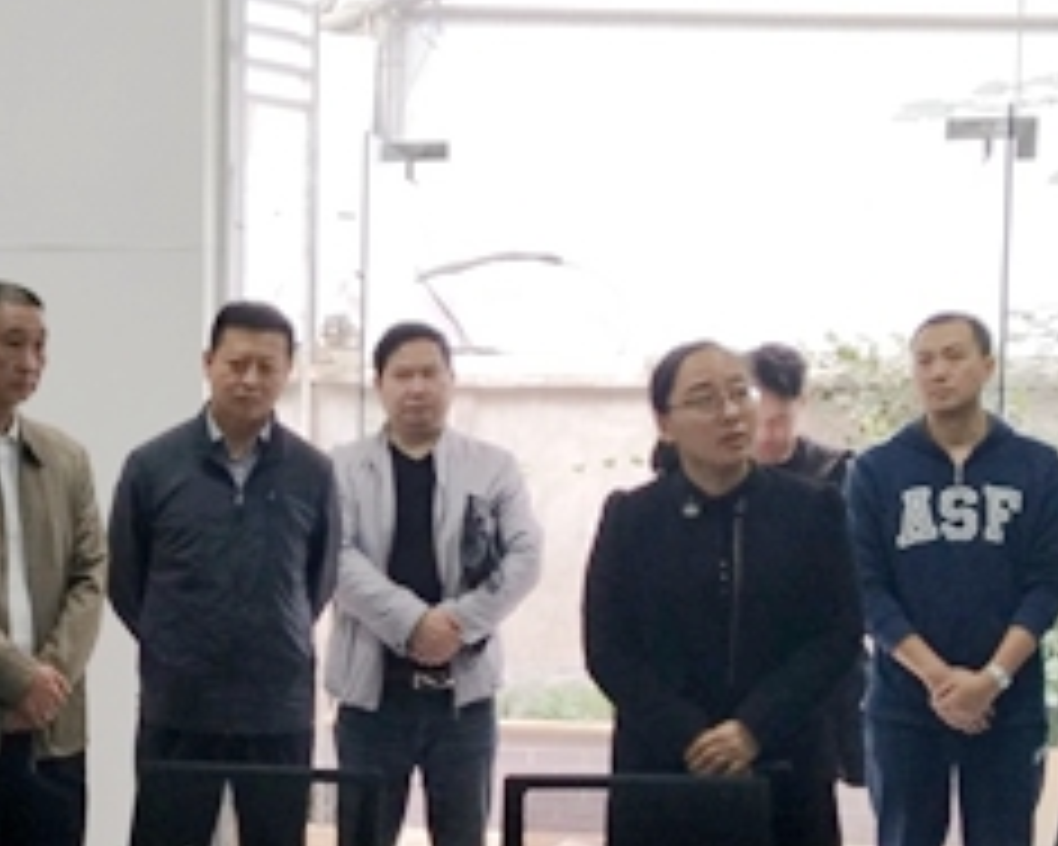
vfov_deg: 27.8
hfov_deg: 33.5
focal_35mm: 54
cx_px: 176
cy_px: 610
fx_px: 1691
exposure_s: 1/33.3
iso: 200
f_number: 2
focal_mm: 3.88
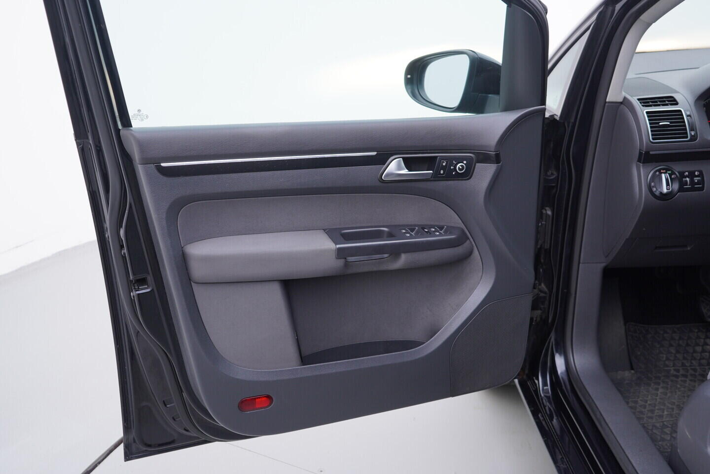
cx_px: 355
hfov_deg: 53.1
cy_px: 237
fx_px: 710
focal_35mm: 36
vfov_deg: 36.9
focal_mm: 24
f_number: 3.2
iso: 125
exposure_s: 1/50
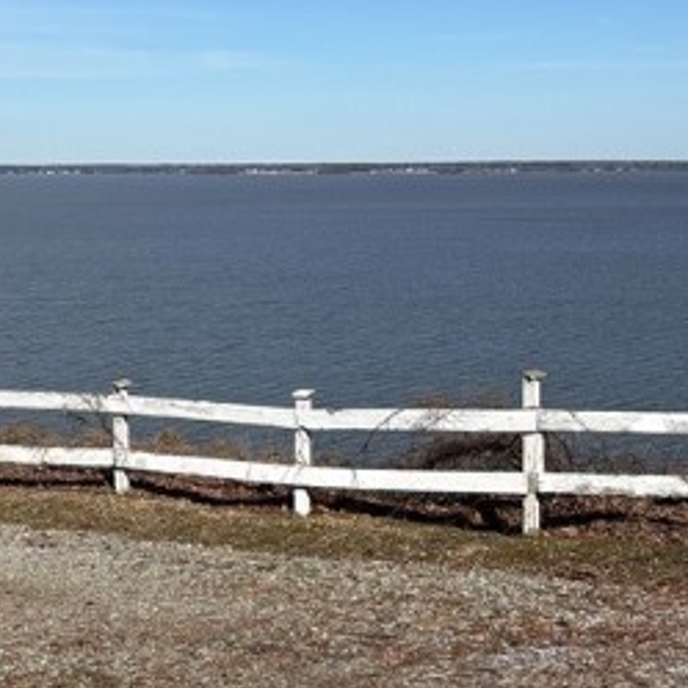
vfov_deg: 24.2
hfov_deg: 24.0
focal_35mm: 71
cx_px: 149
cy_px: 213
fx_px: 1597
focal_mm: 5.96
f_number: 1.6
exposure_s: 1/6329
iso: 50
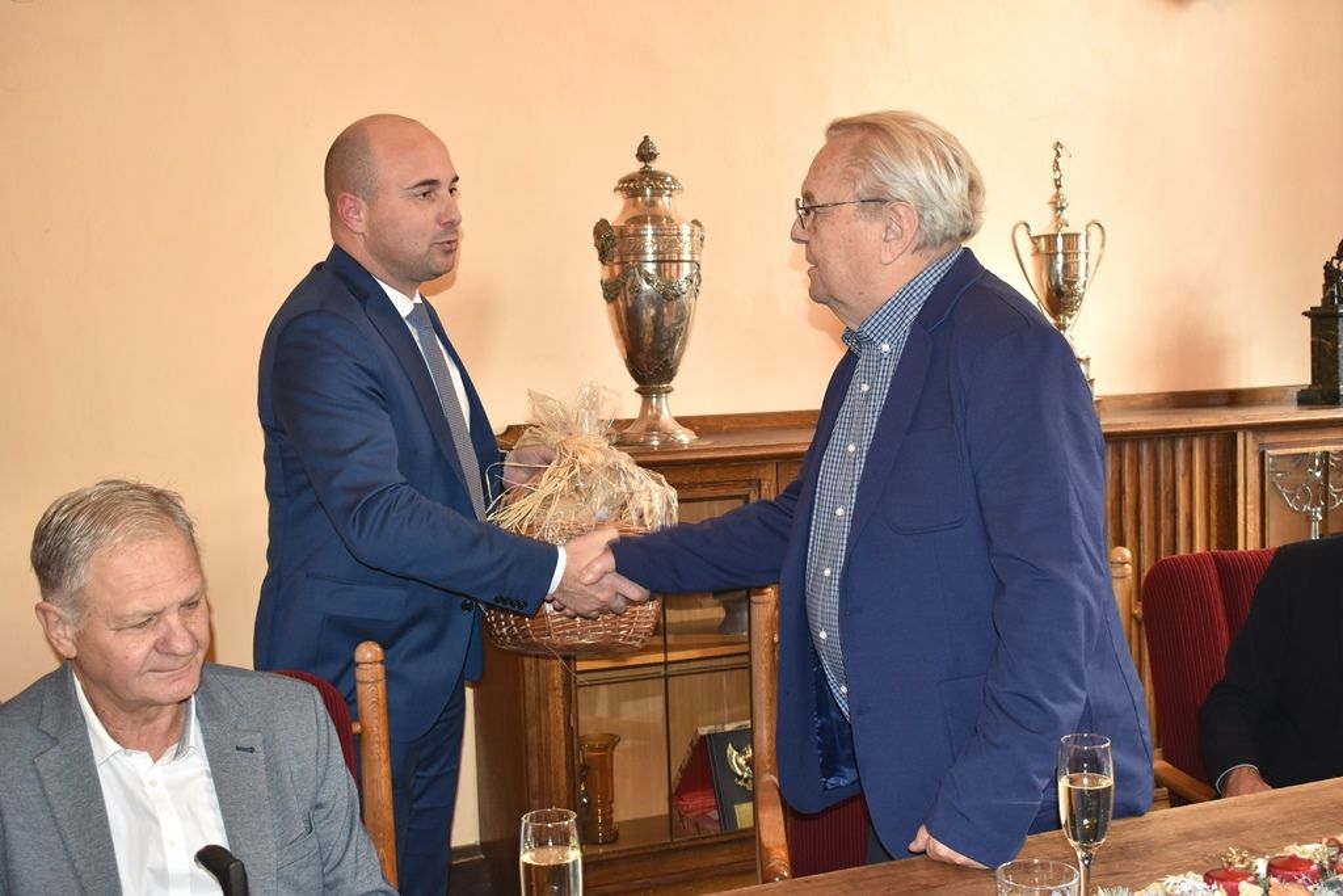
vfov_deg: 31.9
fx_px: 1567
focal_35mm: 42
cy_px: 448
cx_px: 672
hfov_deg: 46.4
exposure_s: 1/60
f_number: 5
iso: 1000
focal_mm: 28
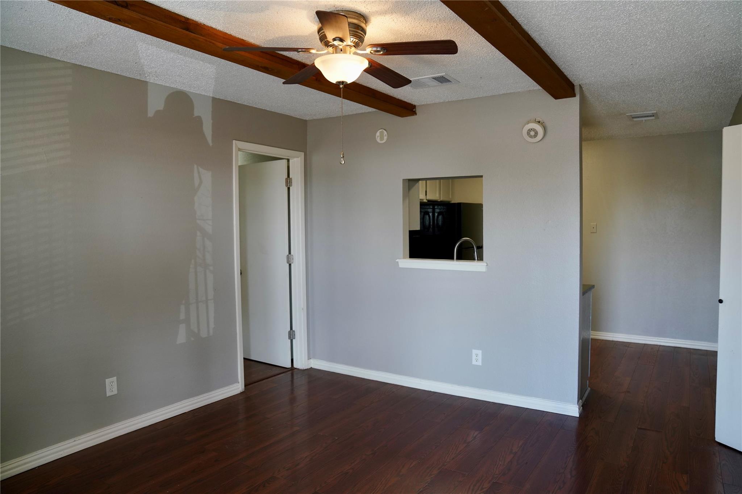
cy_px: 247
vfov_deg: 53.1
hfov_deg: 73.7
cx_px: 371
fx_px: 495
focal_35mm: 24
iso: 800
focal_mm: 24
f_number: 4
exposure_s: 1/160
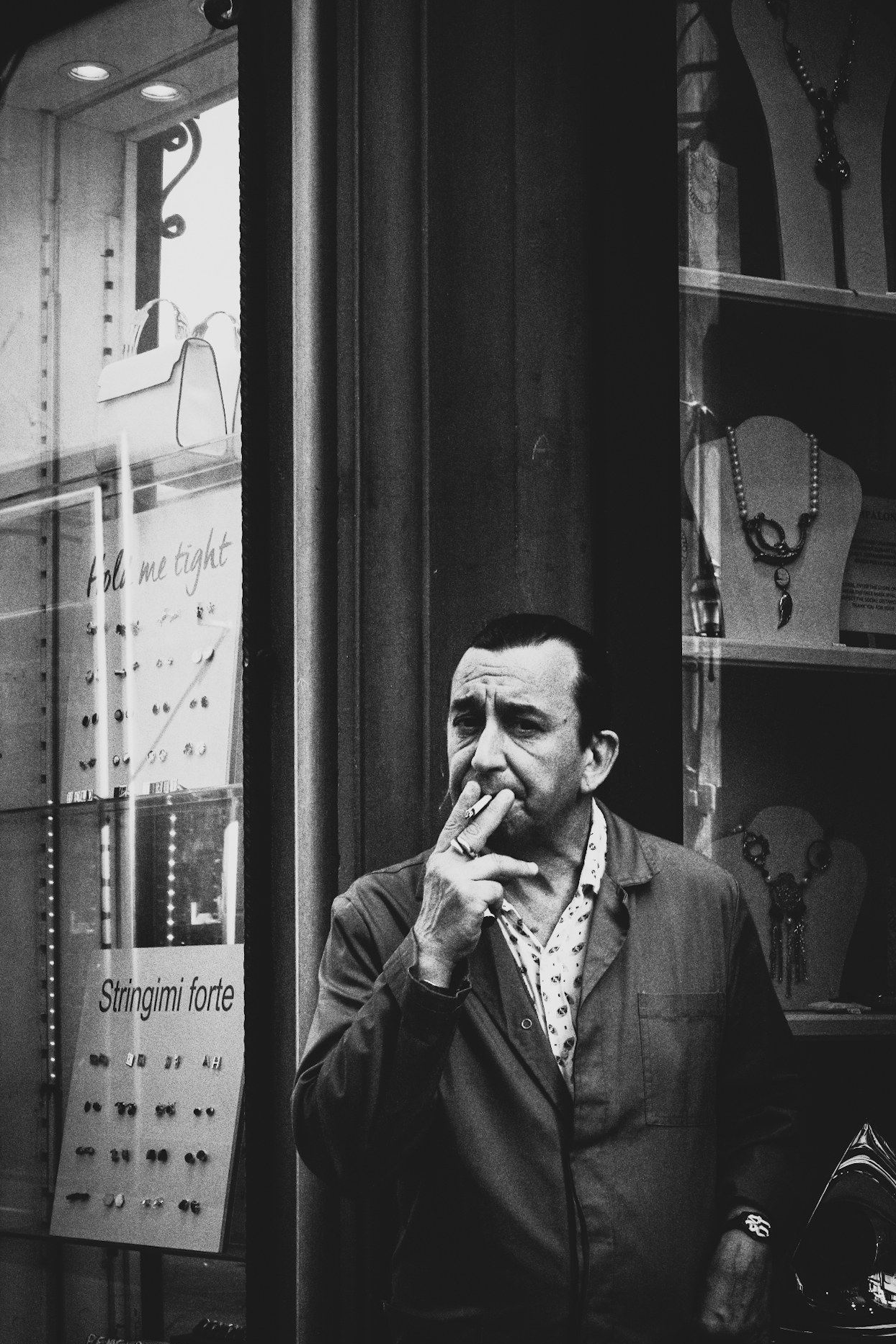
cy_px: 685
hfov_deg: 29.9
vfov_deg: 43.6
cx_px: 422
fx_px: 1680
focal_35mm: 45
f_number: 8
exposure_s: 1/500
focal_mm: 27
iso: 800
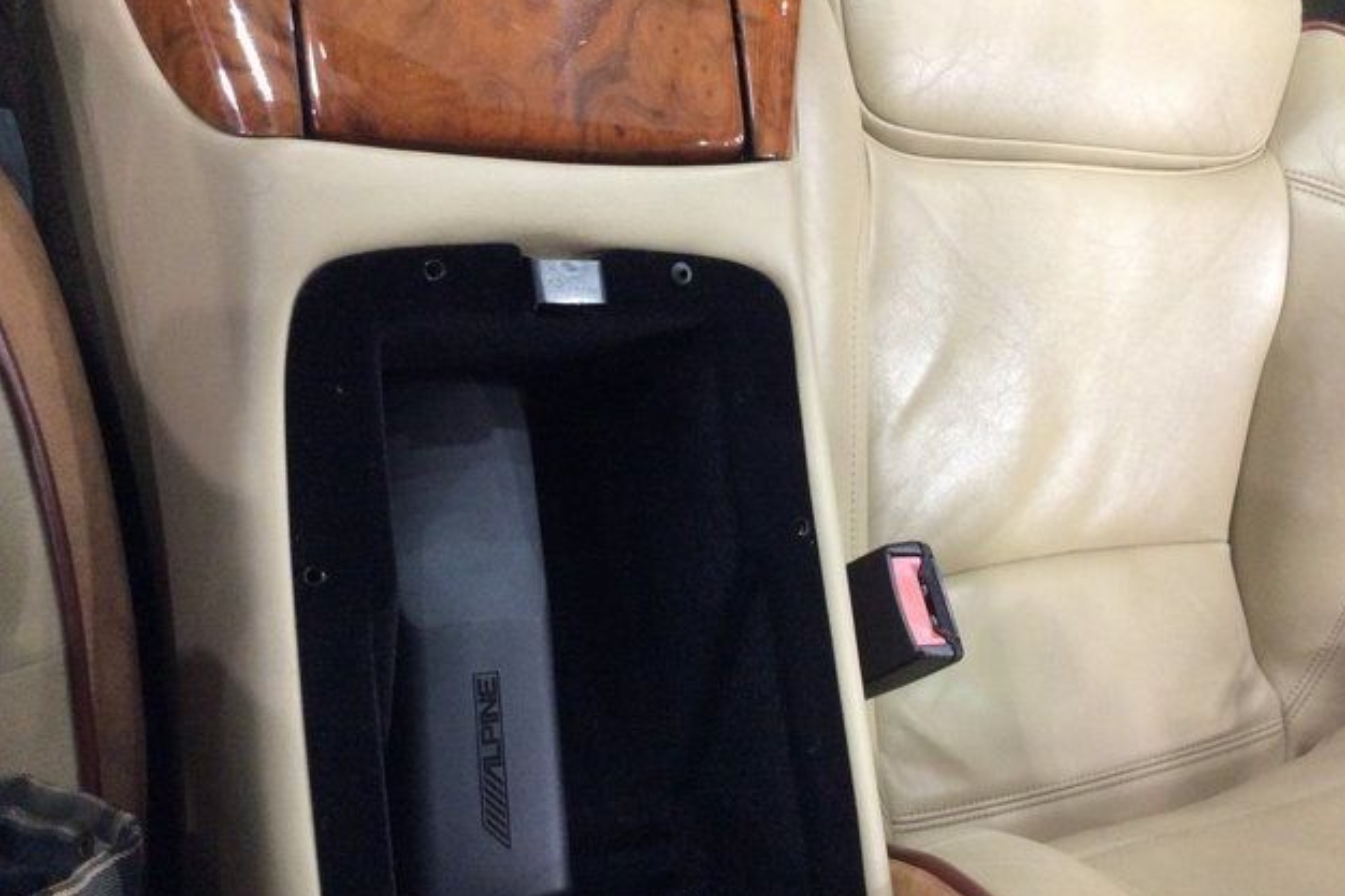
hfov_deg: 55.8
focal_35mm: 34
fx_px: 1270
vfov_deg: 38.9
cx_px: 683
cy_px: 473
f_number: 2.4
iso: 200
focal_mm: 3.3
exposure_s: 1/24
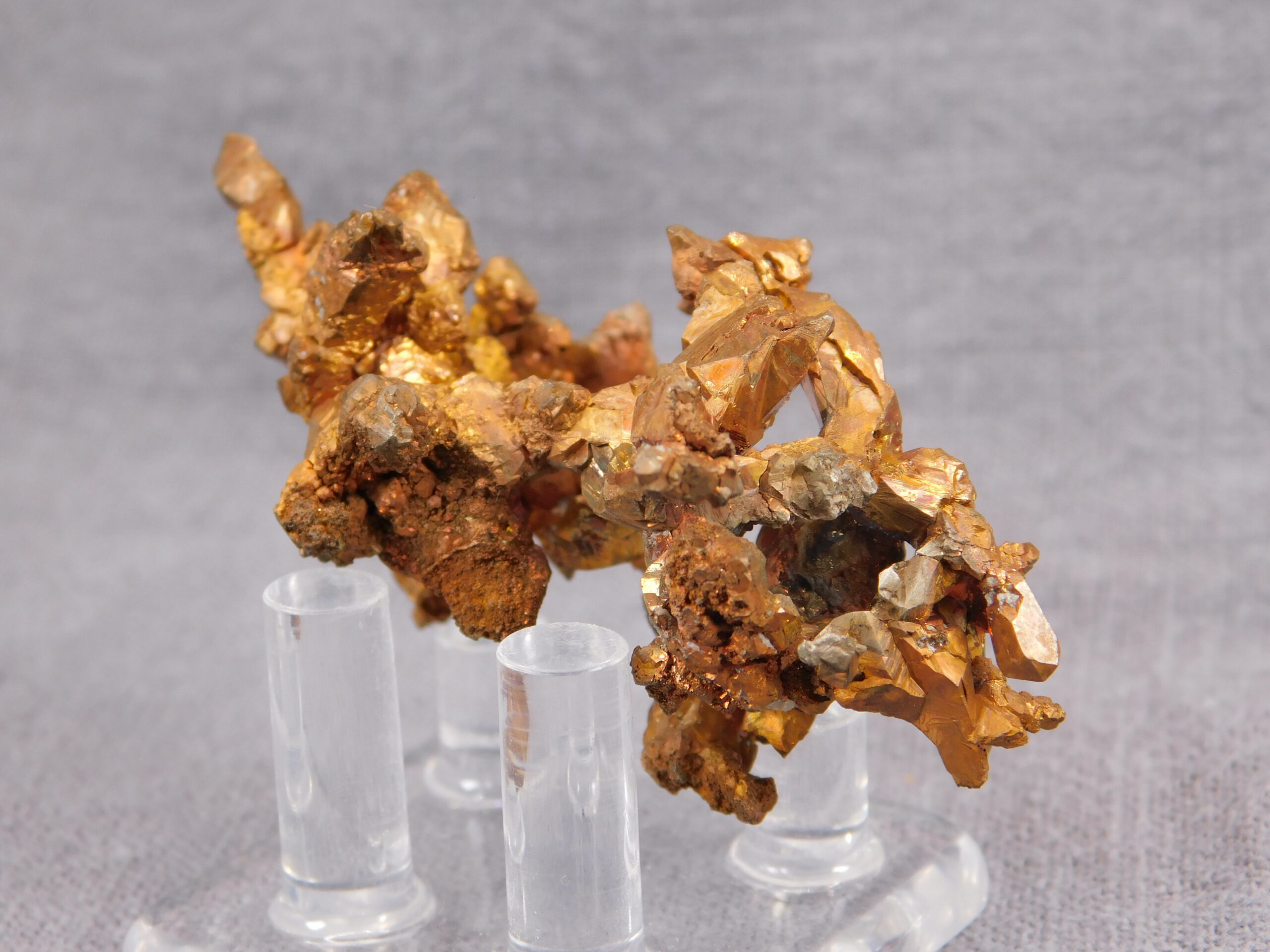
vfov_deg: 18.4
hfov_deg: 24.4
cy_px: 476
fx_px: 2935
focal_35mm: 80
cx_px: 635
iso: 125
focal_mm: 14.2
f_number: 4.4
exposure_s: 1/60
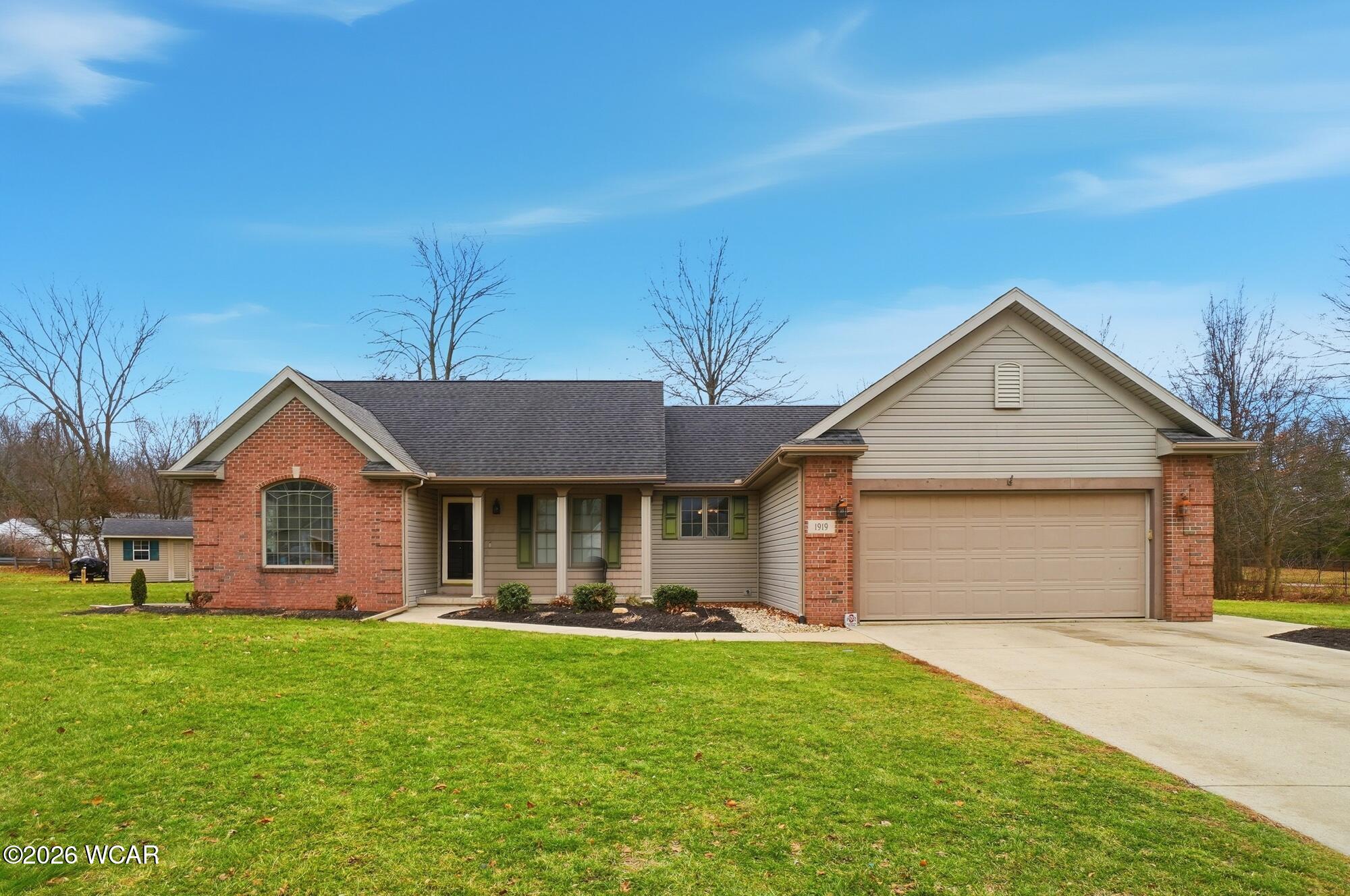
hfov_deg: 90.1
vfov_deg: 67.2
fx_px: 674
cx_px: 675
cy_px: 448
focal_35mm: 18
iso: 125
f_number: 8
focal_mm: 12
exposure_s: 1/1000
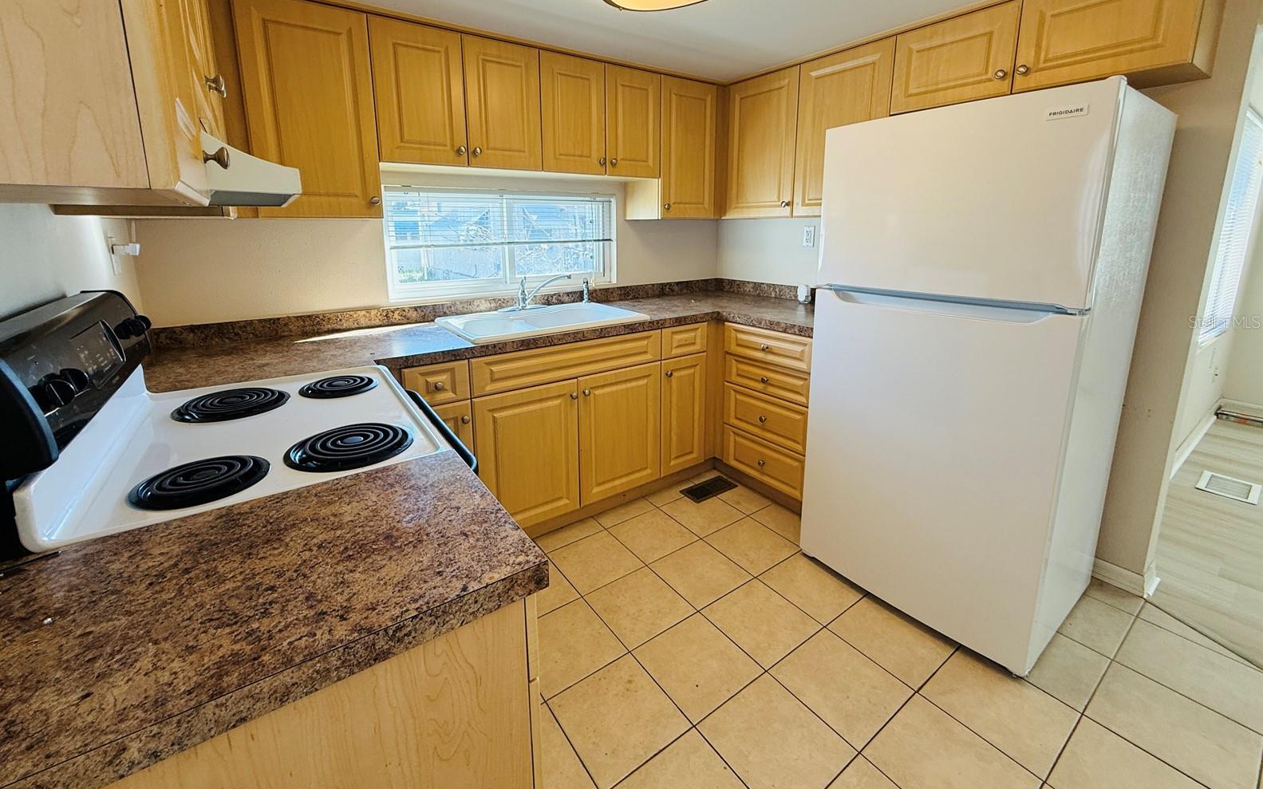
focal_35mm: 15
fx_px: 516
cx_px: 626
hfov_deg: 101.5
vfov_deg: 74.1
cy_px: 322
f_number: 2.2
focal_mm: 2.22
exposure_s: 1/120
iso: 80
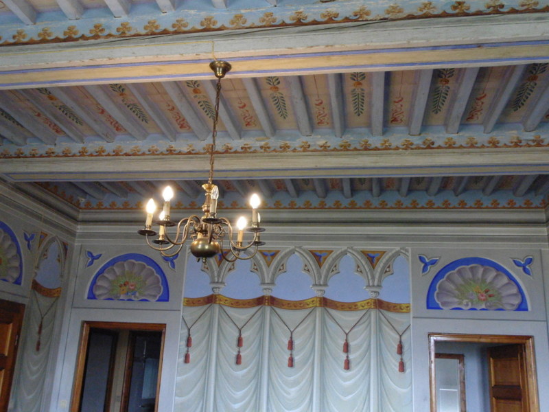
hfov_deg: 52.6
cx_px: 274
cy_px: 206
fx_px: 555
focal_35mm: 35
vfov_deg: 40.7
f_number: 3.5
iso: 320
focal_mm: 6.4
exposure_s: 1/60
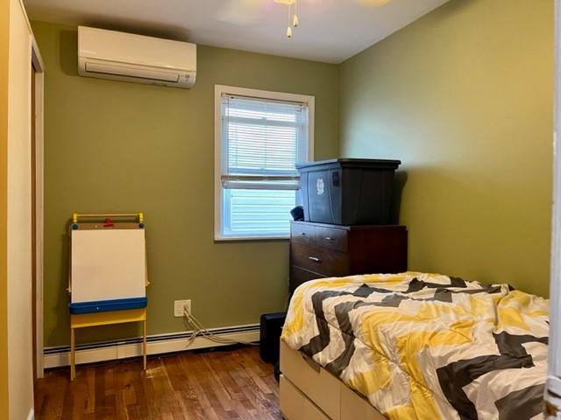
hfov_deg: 67.3
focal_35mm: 26
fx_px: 421
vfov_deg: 53.1
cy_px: 210
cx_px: 280
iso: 200
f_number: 1.6
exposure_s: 1/60
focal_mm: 5.1
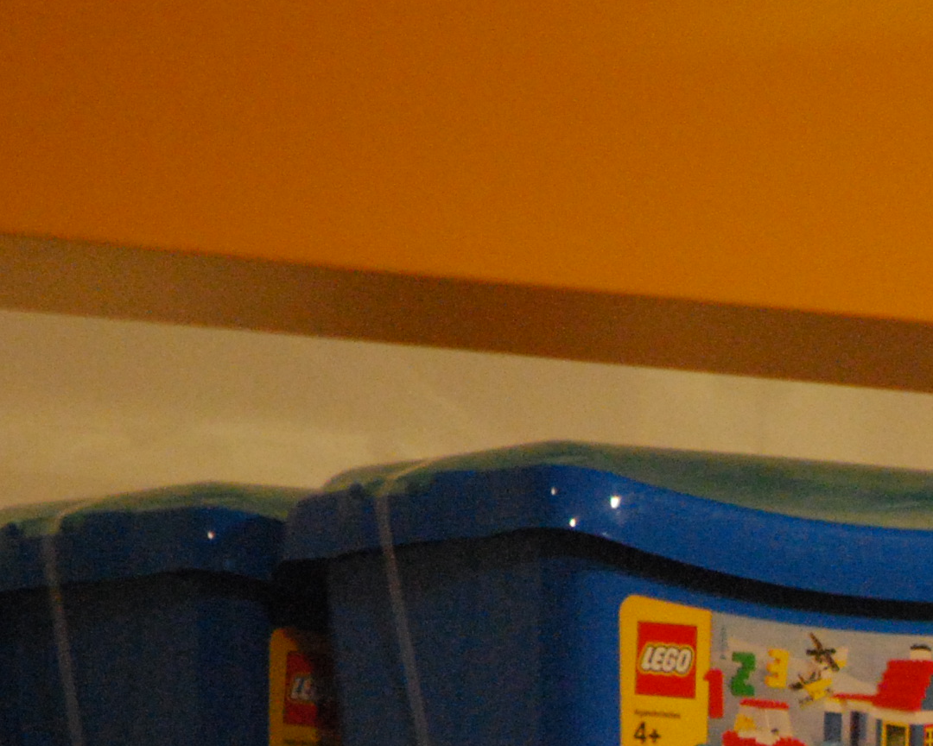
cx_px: 1106
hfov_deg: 1.9
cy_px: 791
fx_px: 27917
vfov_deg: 1.5
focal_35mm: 1011
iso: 1600
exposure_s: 1/500
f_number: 5.6
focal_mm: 200
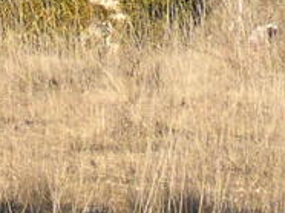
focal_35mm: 786
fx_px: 6463
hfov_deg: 2.5
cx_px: 32
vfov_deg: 1.9
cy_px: -472
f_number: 4.9
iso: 141
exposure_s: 1/282
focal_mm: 24
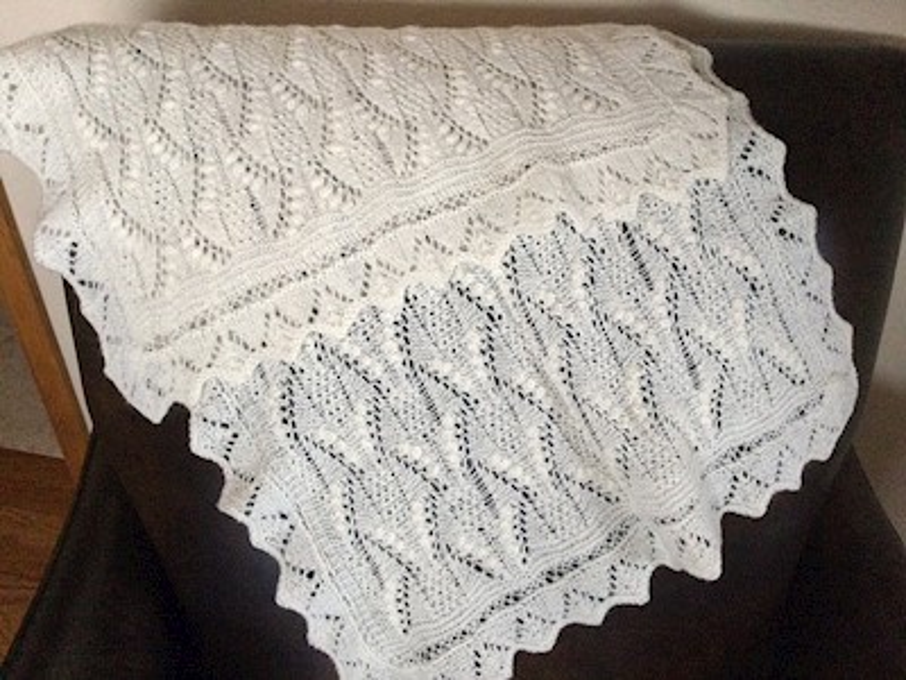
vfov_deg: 45.4
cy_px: 340
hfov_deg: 58.4
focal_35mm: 31
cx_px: 453
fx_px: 811
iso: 200
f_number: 2.4
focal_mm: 3.3
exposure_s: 1/20
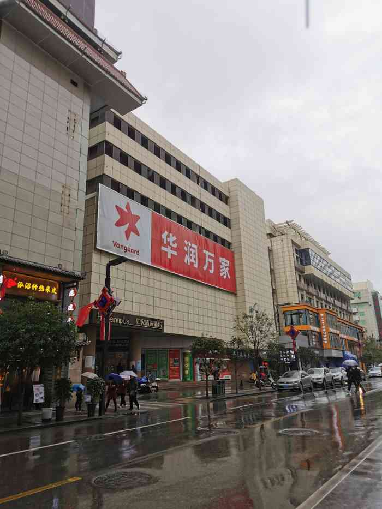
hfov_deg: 51.4
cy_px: 254
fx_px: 397
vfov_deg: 65.3
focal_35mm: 27
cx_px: 191
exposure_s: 1/625
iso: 50
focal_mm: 5.58
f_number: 1.8
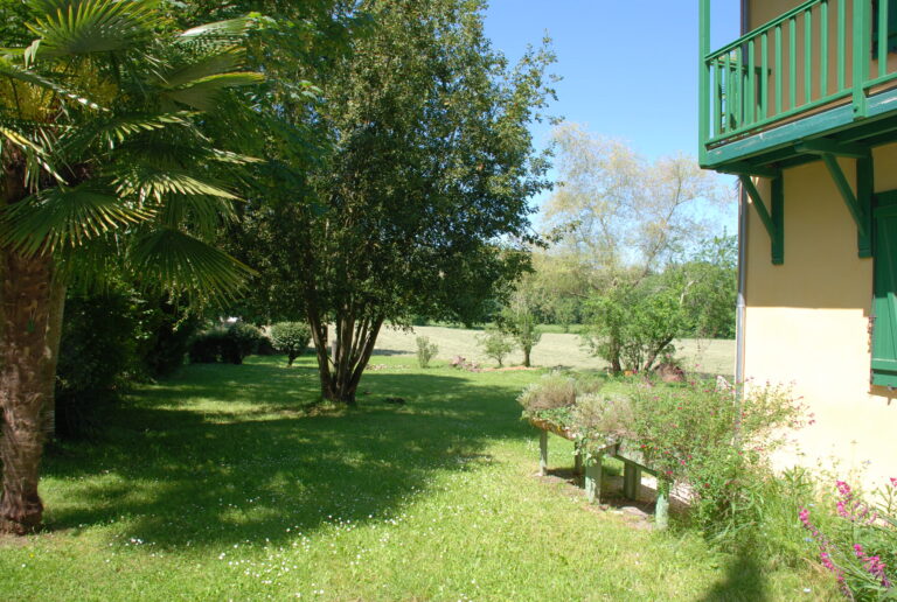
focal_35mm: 27
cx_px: 448
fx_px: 674
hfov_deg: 67.3
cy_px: 301
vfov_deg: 48.2
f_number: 4.5
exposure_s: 1/200
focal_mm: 18
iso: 100
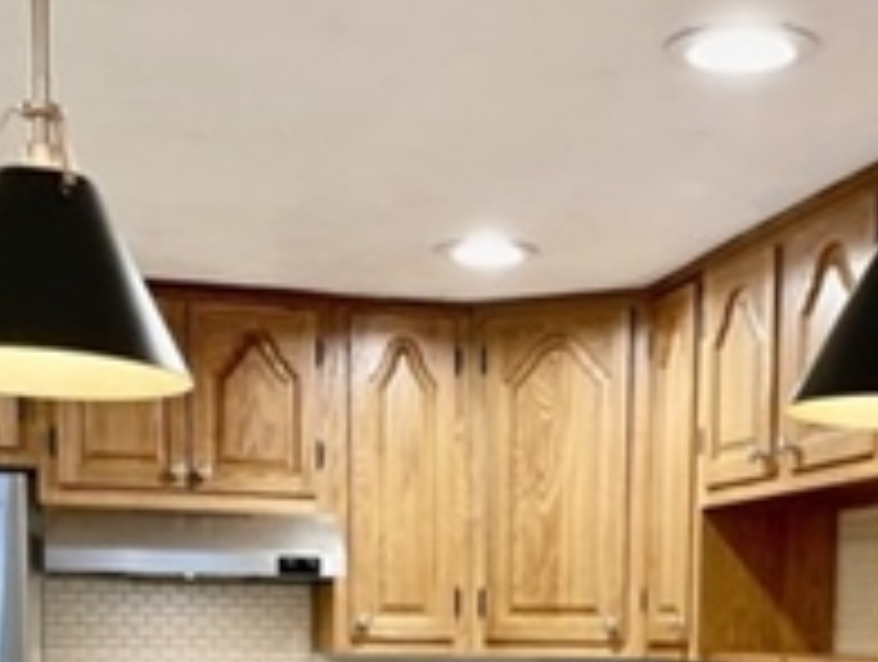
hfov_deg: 28.4
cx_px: 547
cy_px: 844
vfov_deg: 20.0
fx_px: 1728
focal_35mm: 68
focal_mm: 4.2
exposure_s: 1/60
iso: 80
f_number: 1.6
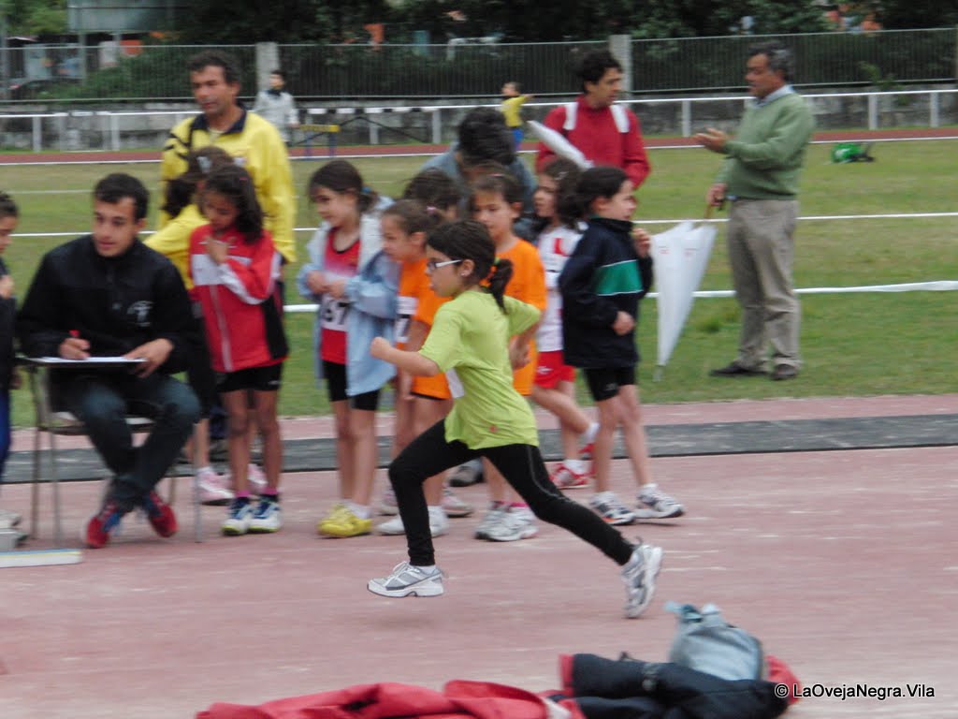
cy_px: 360
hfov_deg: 13.0
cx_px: 479
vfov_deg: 9.8
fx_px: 4207
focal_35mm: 152
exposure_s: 1/500
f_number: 4.2
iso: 400
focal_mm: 26.9
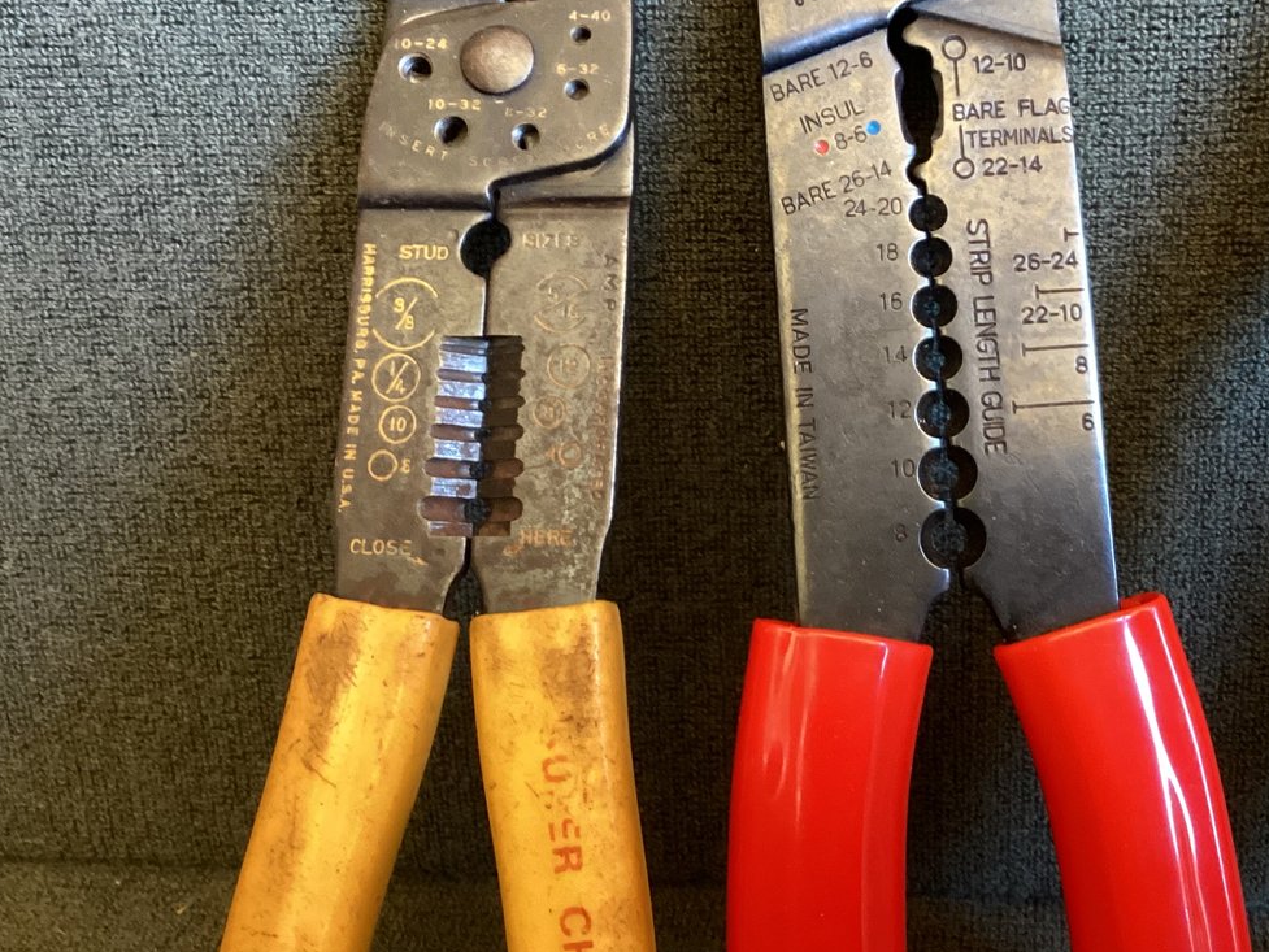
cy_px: 290
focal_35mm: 48
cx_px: 789
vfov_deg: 30.0
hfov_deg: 39.4
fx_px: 1760
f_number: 2.4
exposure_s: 1/60
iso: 250
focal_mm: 3.3
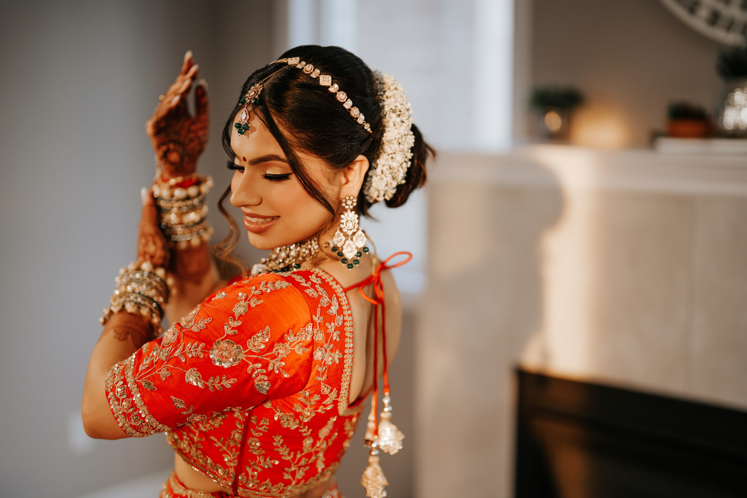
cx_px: 374
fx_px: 1037
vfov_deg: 27.0
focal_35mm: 50
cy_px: 249
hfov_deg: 39.6
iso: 200
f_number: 1.2
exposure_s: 1/320
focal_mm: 50
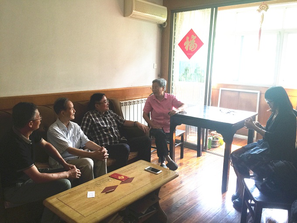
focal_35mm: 29
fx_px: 249
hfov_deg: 61.7
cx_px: 148
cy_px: 112
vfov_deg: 48.2
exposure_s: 1/33
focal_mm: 4.15
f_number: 2.2
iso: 32
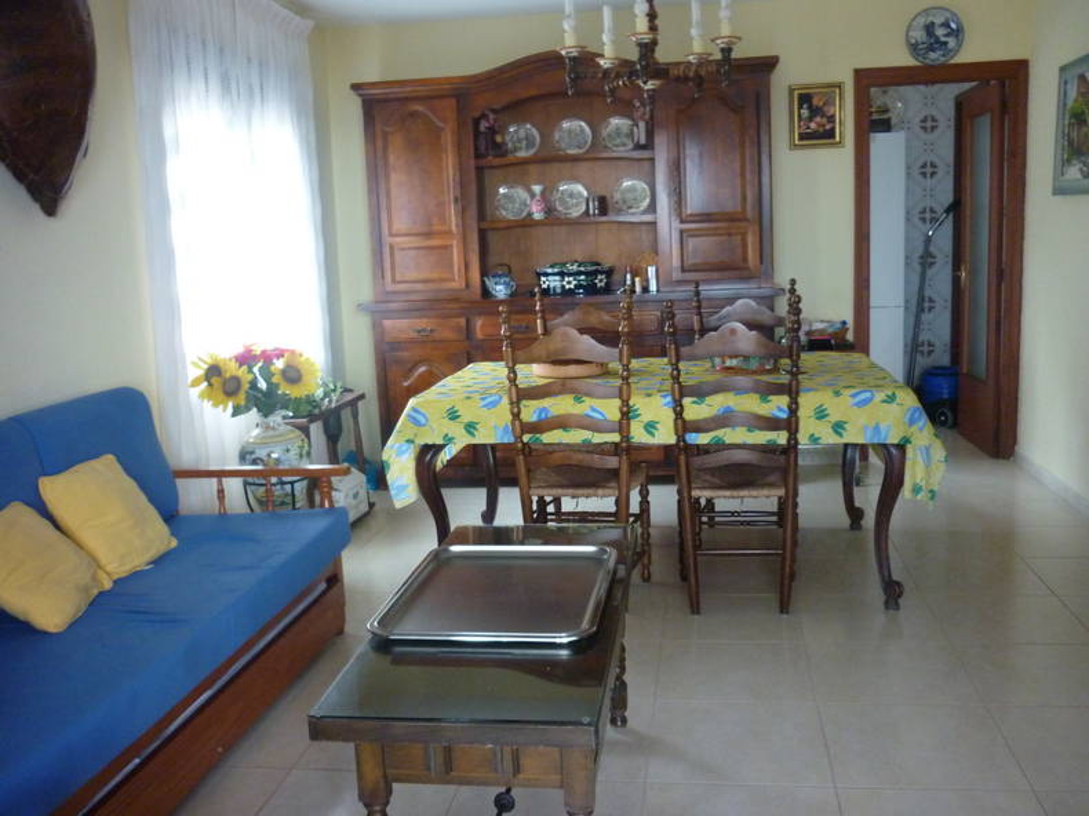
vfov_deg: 42.9
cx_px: 544
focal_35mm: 33
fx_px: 1038
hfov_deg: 55.4
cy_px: 408
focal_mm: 5.5
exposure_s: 1/20
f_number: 2.8
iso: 400
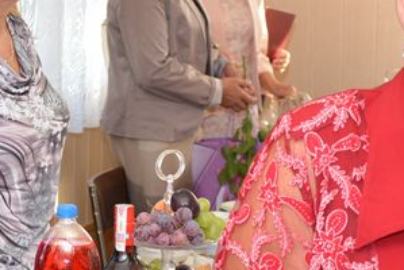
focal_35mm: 149
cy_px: 80
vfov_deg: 9.2
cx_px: 15
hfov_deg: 13.6
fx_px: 1678
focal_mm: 35
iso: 450
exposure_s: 1/60
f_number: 4.5
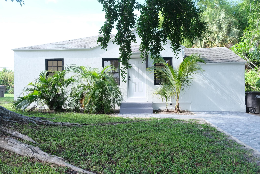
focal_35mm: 29
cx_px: 130
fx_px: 209
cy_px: 87
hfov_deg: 63.7
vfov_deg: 45.0
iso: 320
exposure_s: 1/180
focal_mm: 19.6
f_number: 4
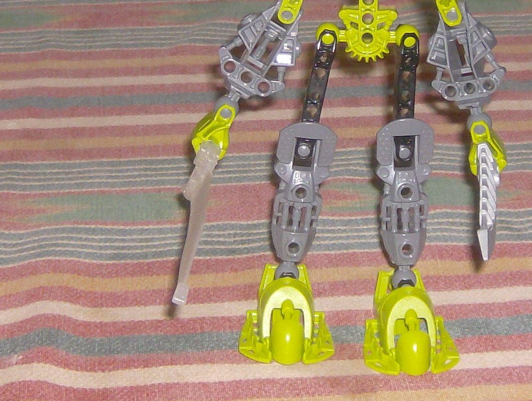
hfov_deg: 18.8
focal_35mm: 104
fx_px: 1601
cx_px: 323
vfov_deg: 14.2
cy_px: 65
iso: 200
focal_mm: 6
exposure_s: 1/60
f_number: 2.8
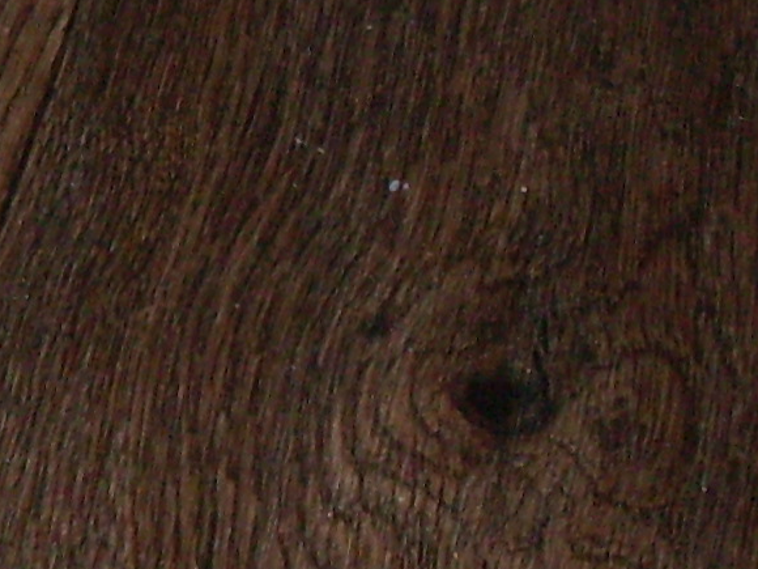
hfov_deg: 8.5
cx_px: -1009
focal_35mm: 214
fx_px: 4686
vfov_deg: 6.9
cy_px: 128
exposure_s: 1/45
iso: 100
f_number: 2.8
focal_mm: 6.3
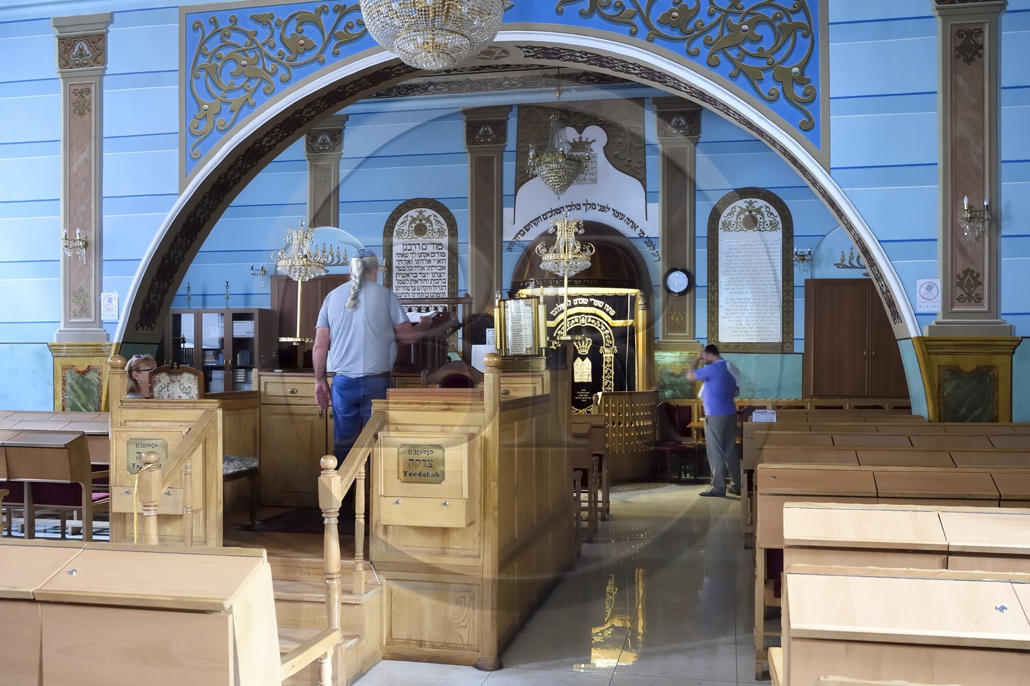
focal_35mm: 30
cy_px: 343
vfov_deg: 43.6
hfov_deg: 61.9
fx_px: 858
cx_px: 515
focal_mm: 30
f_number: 5.6
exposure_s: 1/4
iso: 1600
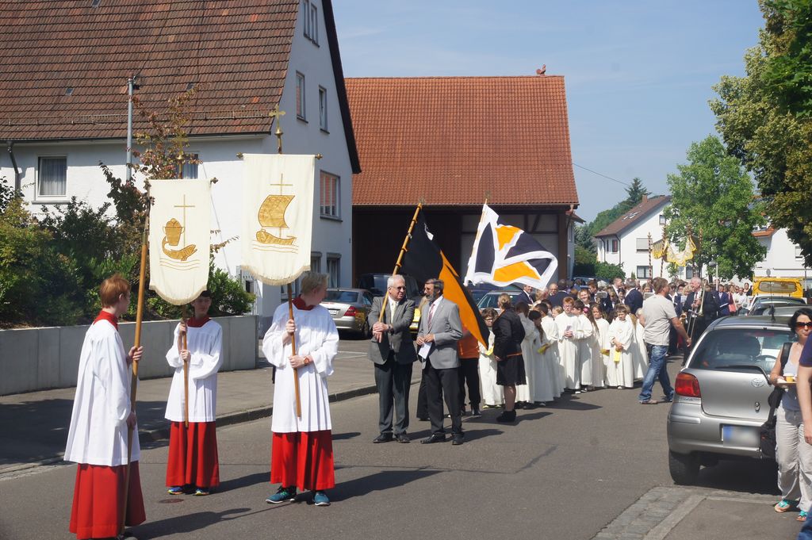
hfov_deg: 33.4
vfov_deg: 22.6
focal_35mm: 60
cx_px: 406
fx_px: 1352
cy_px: 270
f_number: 13
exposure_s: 1/125
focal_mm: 40
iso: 100
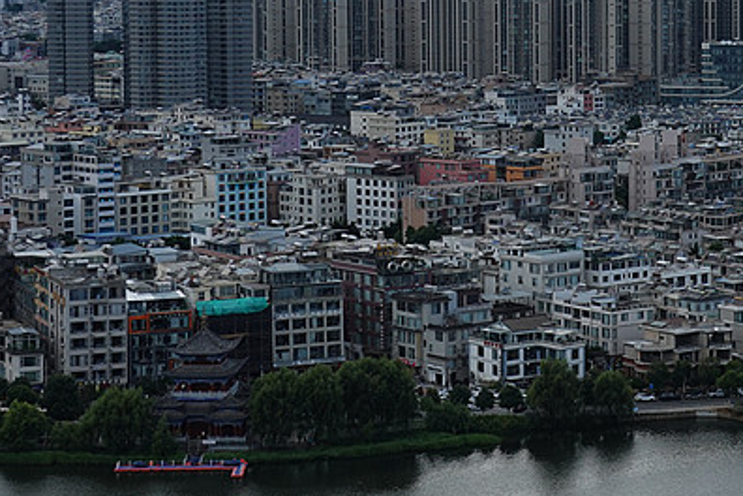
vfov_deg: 13.5
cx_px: 533
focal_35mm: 101
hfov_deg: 20.1
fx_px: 2084
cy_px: 74
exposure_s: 1/1000
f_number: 4.5
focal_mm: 19.03
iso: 125
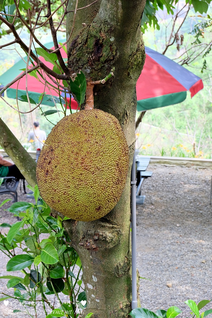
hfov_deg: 18.2
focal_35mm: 75
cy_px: 159
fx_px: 662
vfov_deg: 27.0
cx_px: 106
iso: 800
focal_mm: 50
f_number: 8
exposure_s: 1/70
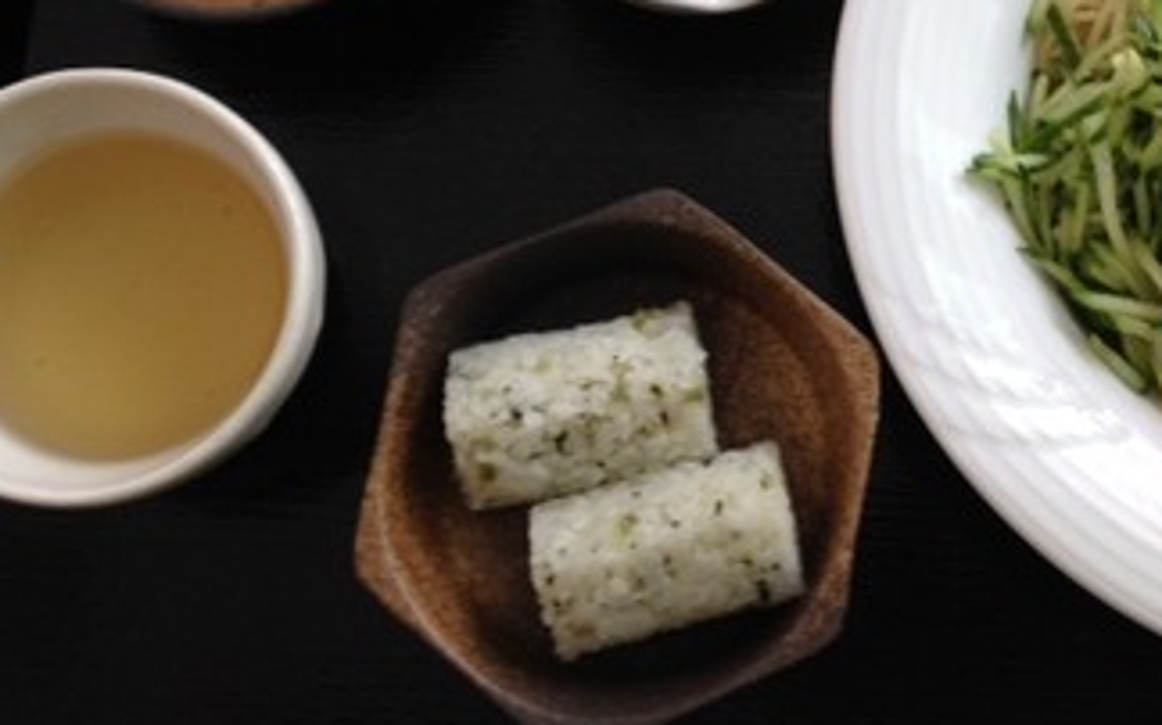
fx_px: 1709
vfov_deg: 23.5
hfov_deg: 36.8
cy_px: 131
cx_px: 850
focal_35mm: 54
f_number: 2.4
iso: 64
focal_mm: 4.12
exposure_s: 1/20
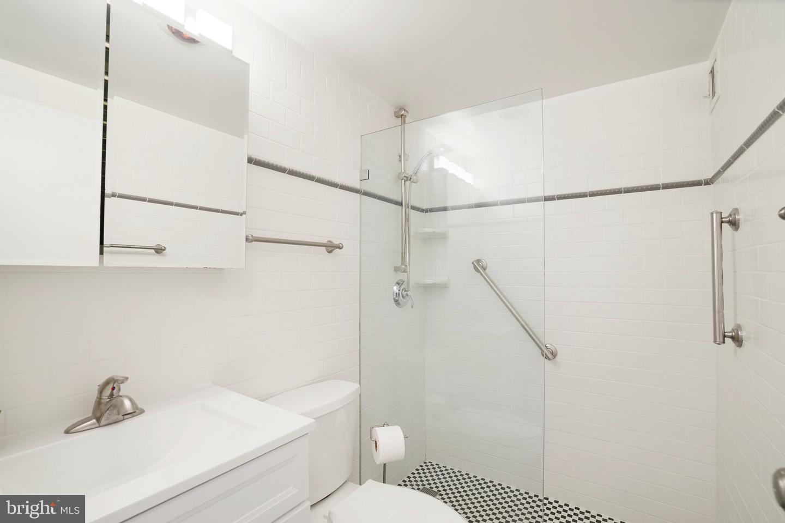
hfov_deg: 96.7
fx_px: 349
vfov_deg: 73.7
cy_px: 262
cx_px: 392
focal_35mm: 16
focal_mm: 16
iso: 1250
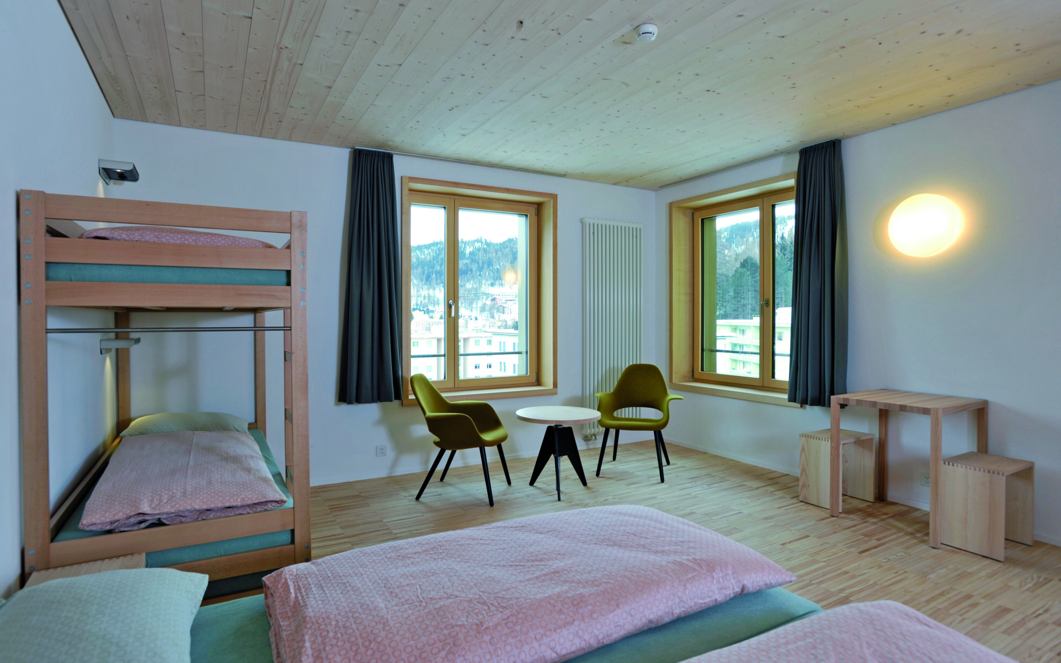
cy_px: 325
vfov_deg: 59.7
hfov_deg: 85.1
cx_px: 526
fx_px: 578
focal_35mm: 20
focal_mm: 19
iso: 200
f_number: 6.3
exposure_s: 1/60
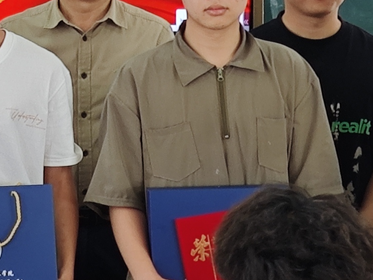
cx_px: -117
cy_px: -193
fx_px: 2704
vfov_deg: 5.8
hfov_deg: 7.8
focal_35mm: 251
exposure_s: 1/100
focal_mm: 6.68
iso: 100
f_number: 1.42
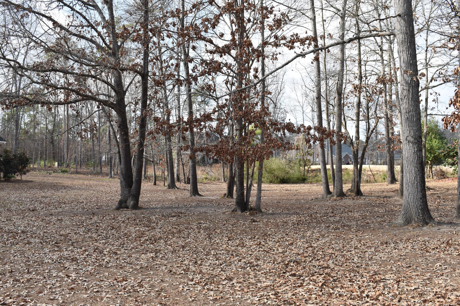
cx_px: 230
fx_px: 498
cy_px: 153
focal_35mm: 39
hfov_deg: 49.6
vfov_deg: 34.2
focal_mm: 26
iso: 200
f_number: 8
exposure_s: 1/250
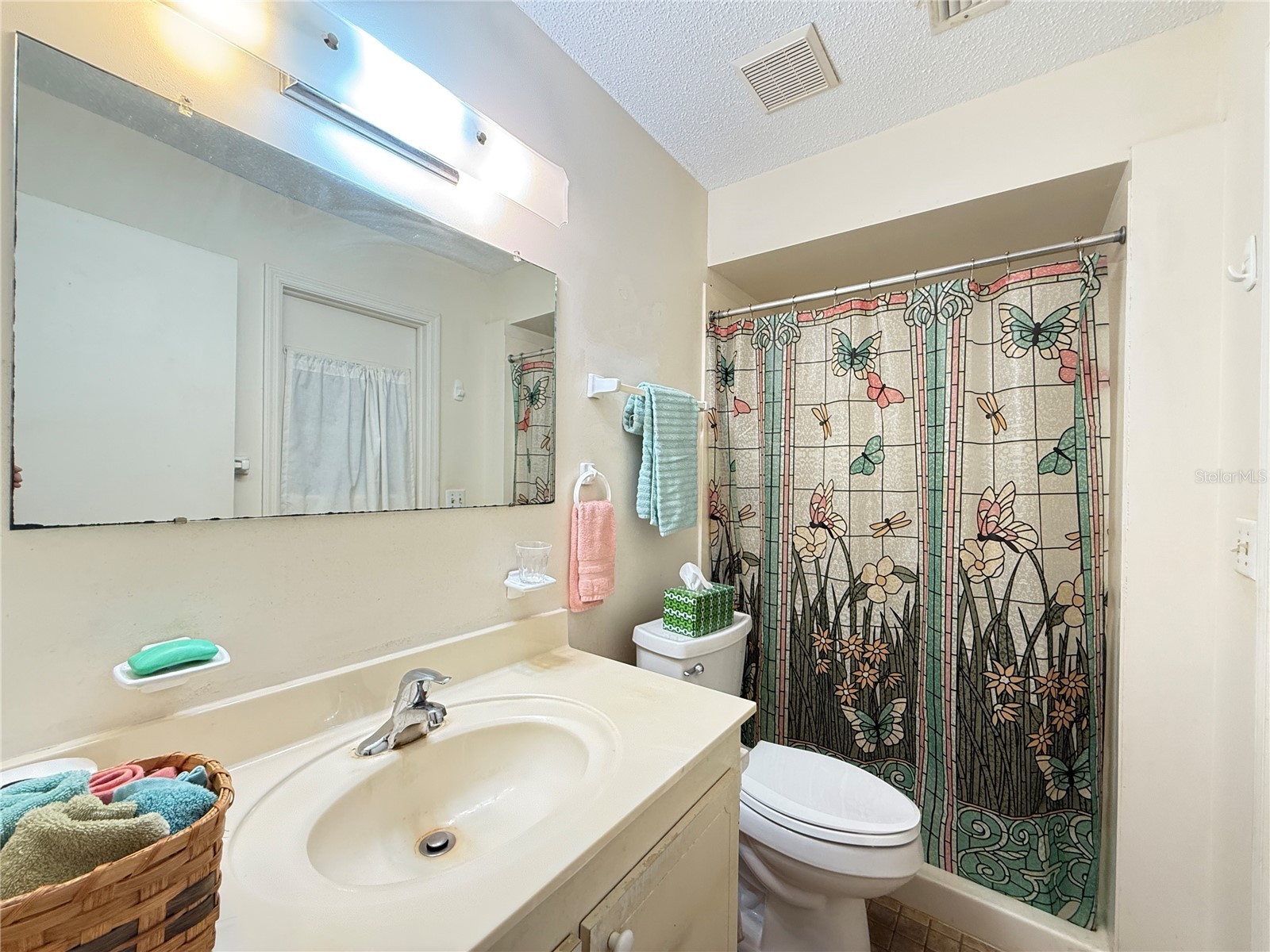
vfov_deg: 85.7
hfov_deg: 102.1
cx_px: 635
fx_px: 514
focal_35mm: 14
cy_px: 476
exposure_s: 1/60
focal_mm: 2.22
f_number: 2.2
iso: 250
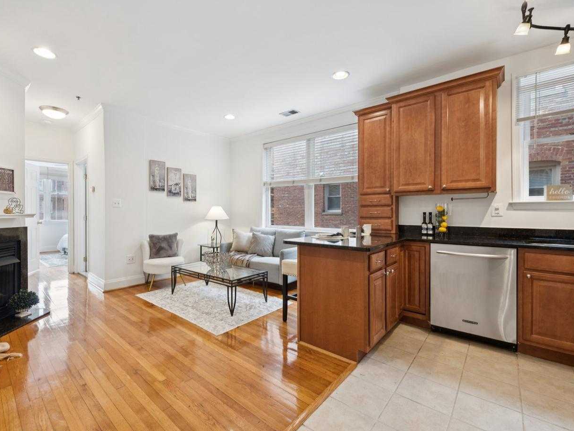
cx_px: 261
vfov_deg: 78.1
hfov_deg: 94.2
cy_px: 220
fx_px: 265
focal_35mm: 16
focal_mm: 14
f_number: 10
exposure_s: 1/5
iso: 320
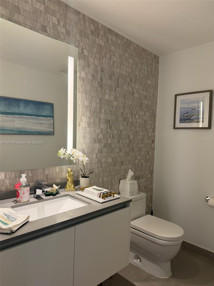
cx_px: 107
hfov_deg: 56.8
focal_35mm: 24
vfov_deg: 71.6
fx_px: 198
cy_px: 143
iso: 250
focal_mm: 6.76
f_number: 1.78
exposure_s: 1/120
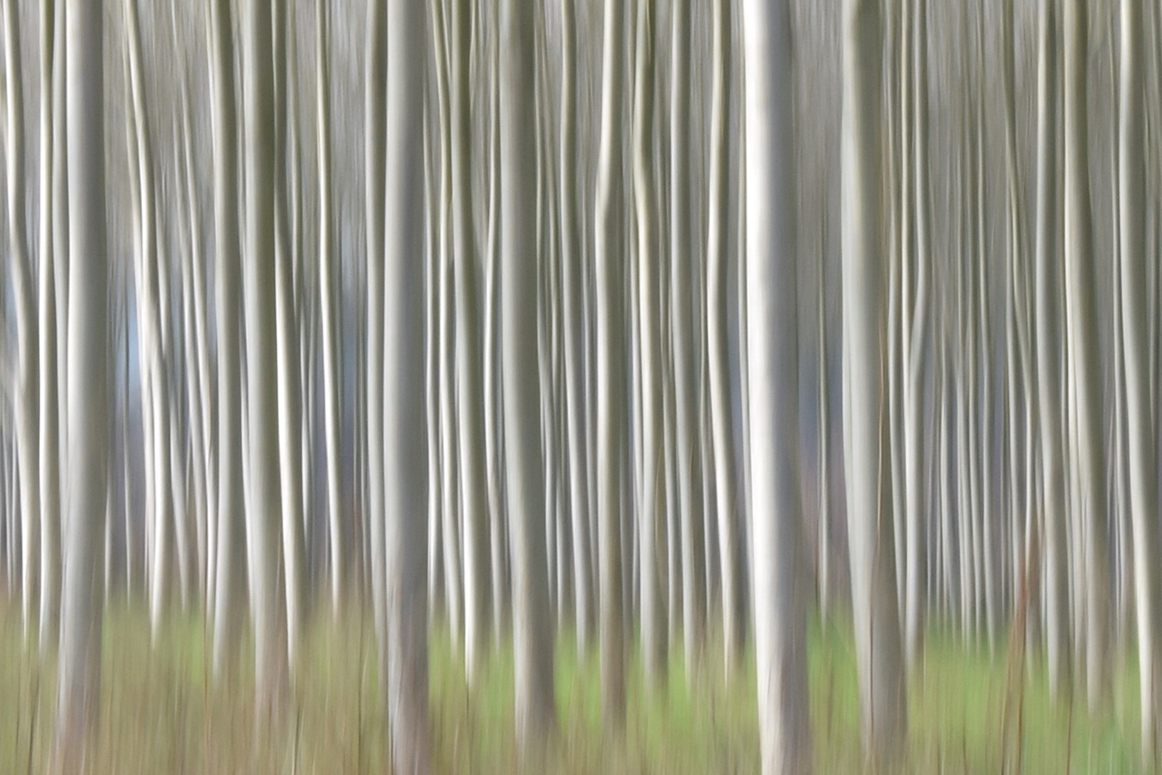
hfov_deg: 51.3
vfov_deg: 35.5
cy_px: 388
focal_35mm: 38
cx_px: 581
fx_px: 1210
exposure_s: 1/15
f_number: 16
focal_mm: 25
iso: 100
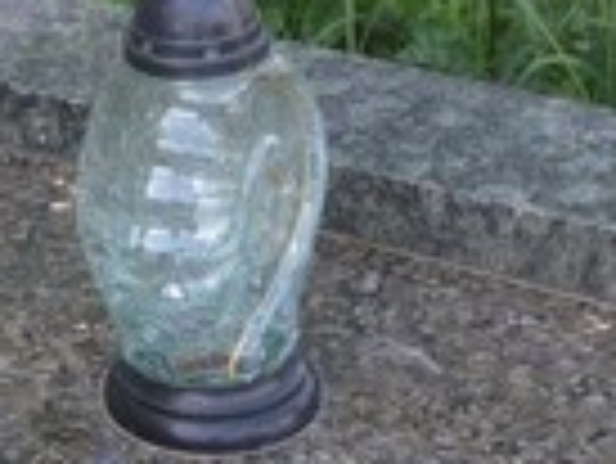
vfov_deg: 9.6
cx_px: -265
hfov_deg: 12.3
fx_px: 2743
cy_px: 167
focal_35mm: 154
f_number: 2.4
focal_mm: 4.12
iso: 50
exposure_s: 1/120
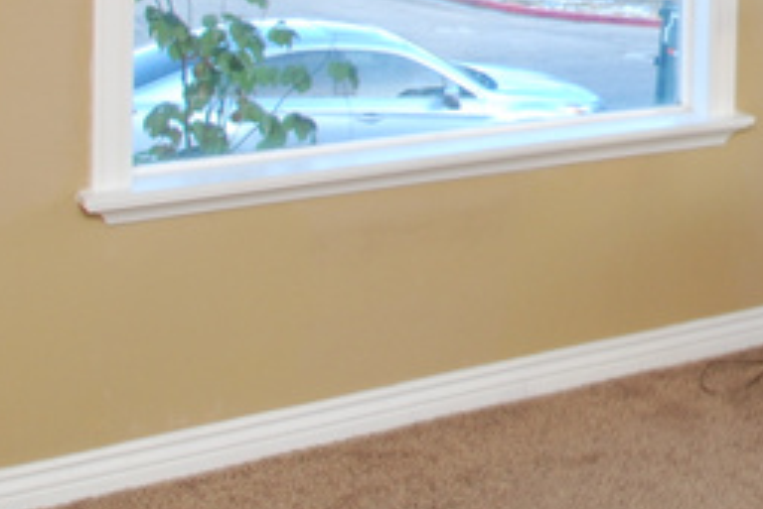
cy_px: -124
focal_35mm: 72
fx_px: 1527
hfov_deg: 23.8
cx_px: 1055
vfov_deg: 17.9
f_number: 4
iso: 220
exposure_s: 1/60
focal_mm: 12
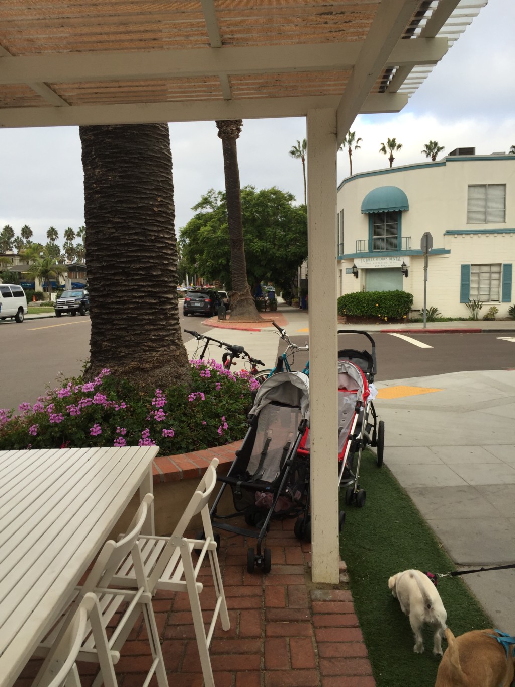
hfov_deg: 48.2
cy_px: 344
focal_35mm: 29
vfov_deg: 61.7
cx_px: 258
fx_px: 575
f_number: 2.2
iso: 32
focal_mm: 4.15
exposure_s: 1/476
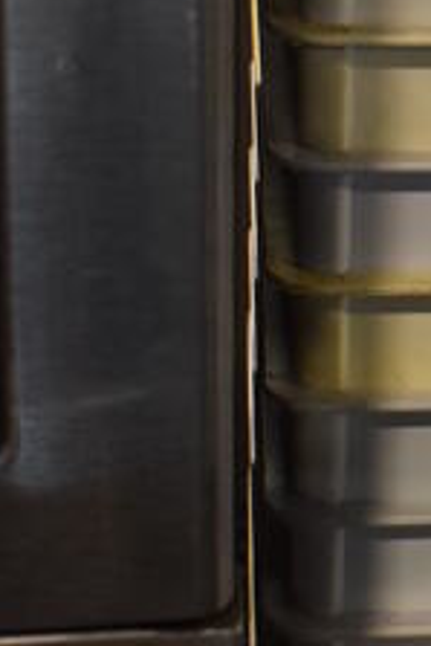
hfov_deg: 9.6
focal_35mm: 135
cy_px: 117
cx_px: 787
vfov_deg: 15.1
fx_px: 2420
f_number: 3.8
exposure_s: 1/125
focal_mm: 22
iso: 1000
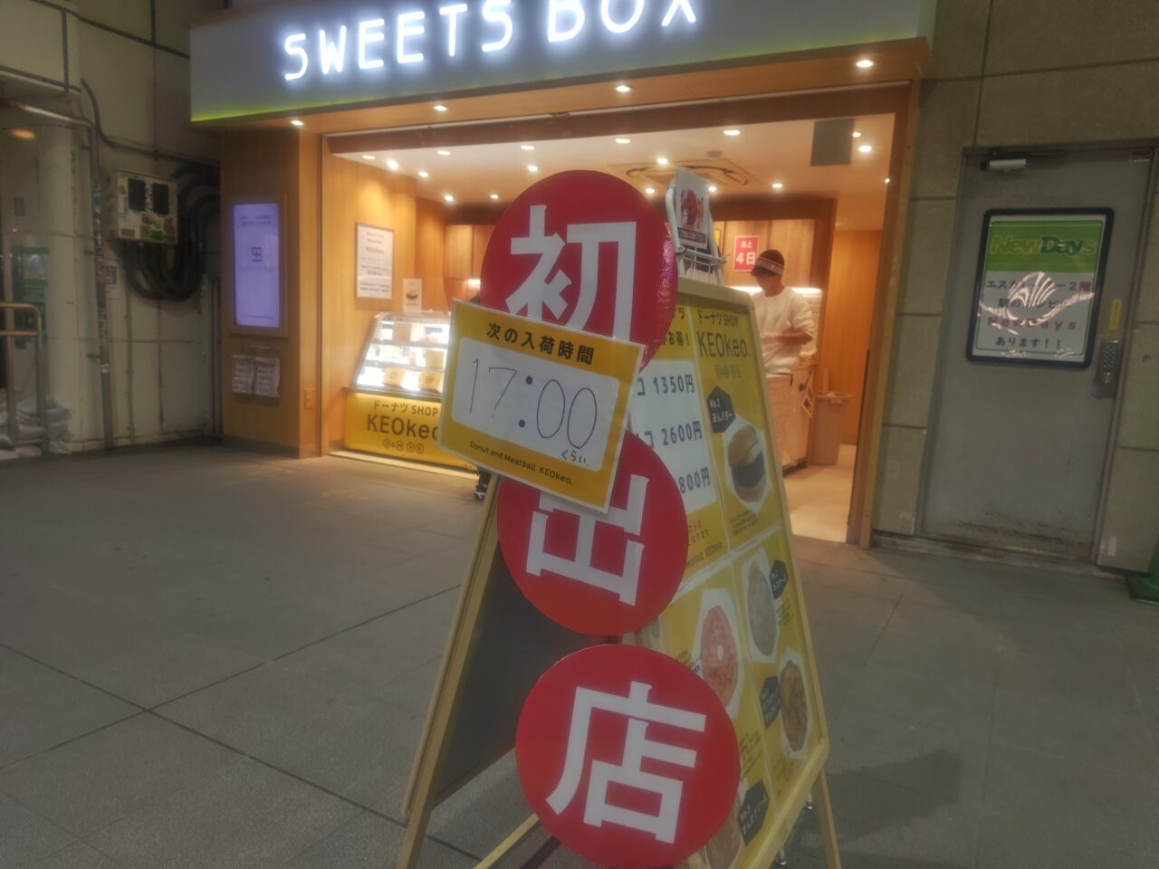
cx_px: 580
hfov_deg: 73.9
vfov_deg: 58.9
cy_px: 434
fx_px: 770
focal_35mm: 23
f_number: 1.9
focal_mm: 5.56
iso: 104
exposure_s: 1/100
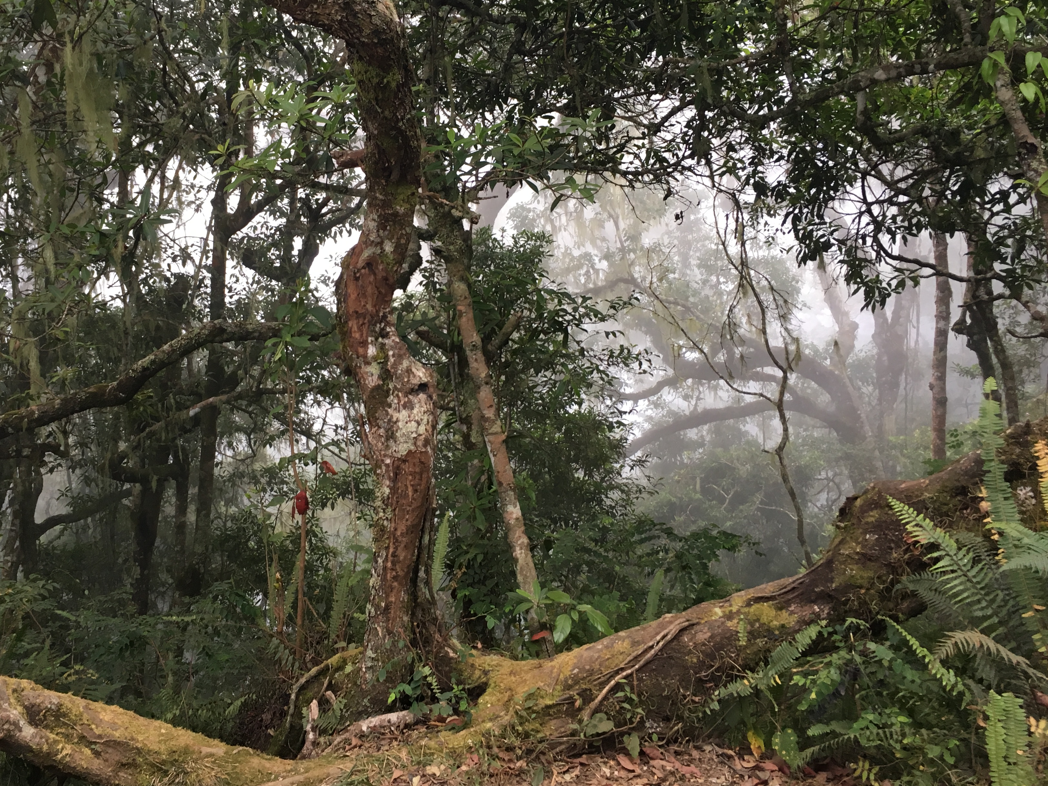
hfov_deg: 51.0
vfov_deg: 39.6
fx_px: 1090
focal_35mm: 36
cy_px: 331
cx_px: 418
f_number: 2.2
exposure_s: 1/33
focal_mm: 4.15
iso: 64
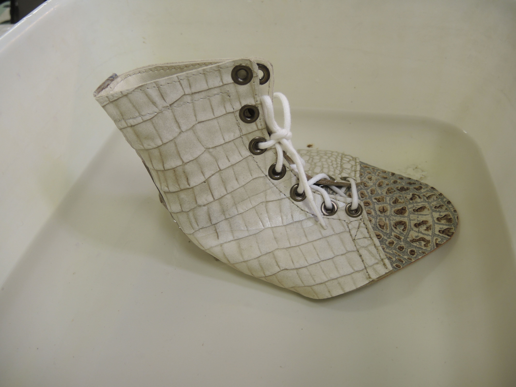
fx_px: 417
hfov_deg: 63.4
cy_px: 194
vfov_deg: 49.7
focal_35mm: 28
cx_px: 258
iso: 180
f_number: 2
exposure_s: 1/30
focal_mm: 6
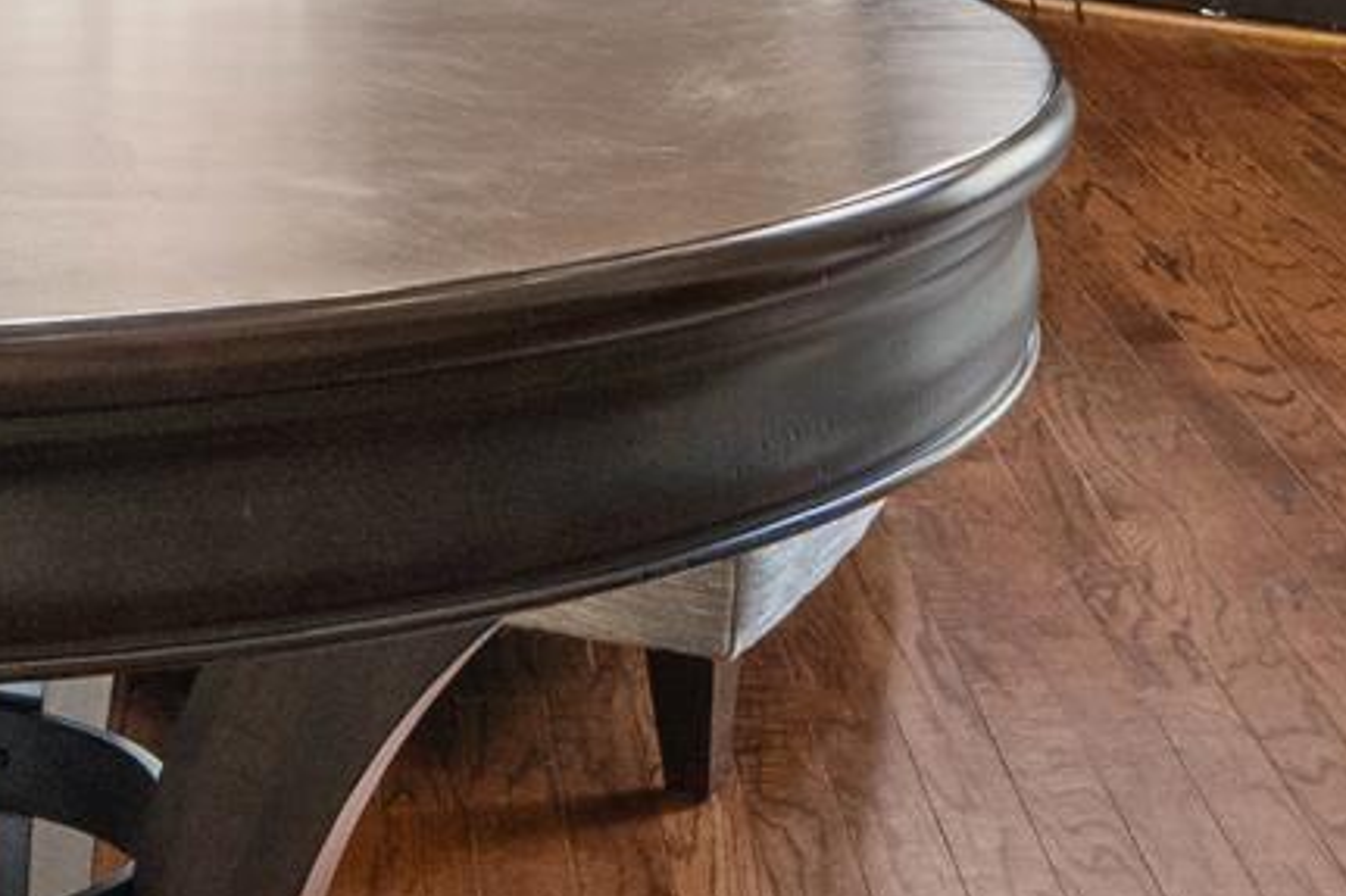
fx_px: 3999
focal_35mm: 107
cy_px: -784
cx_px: 312
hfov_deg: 19.0
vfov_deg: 11.7
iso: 200
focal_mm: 10
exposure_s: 1
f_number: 9
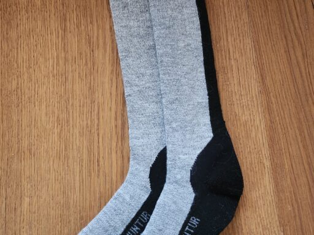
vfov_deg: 56.8
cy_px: 118
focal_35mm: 24
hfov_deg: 71.6
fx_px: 218
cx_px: 157
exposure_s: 1/25
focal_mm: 5
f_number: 1.8
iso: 500
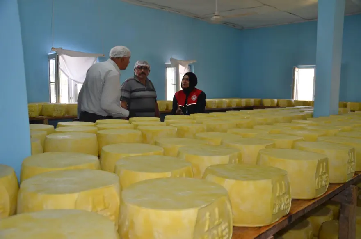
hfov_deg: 57.3
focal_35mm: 33
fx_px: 330
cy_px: 120
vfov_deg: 39.8
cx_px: 180
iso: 560
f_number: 3.8
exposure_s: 1/60
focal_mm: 22
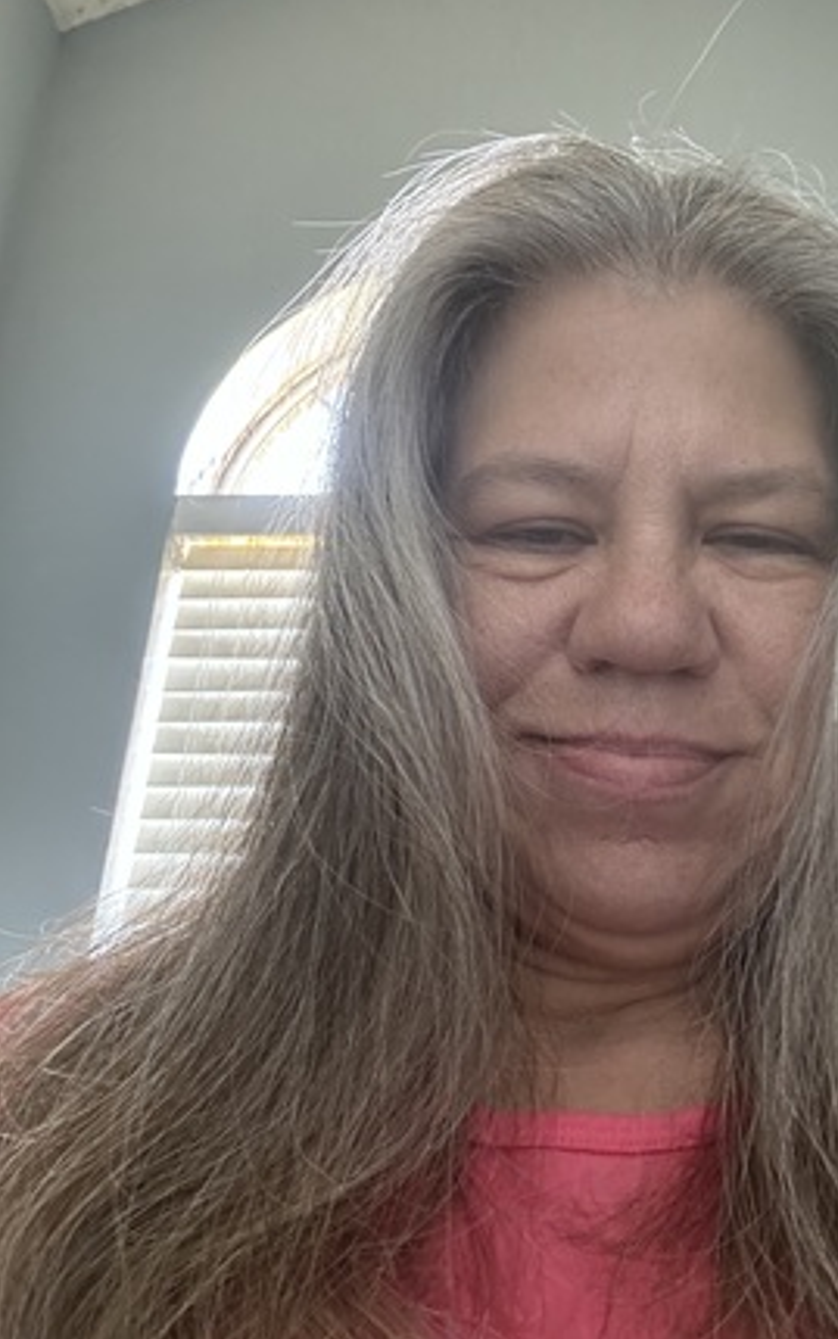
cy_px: 564
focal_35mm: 37
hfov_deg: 34.0
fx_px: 1351
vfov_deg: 52.5
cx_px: 581
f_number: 1.9
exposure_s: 1/30
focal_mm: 2.69
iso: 320
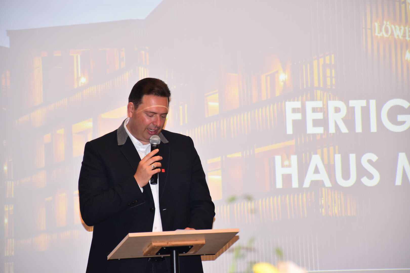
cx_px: 205
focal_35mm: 210
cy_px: 136
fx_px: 2391
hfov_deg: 9.8
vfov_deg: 6.5
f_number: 5.6
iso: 800
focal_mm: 140
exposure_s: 1/80
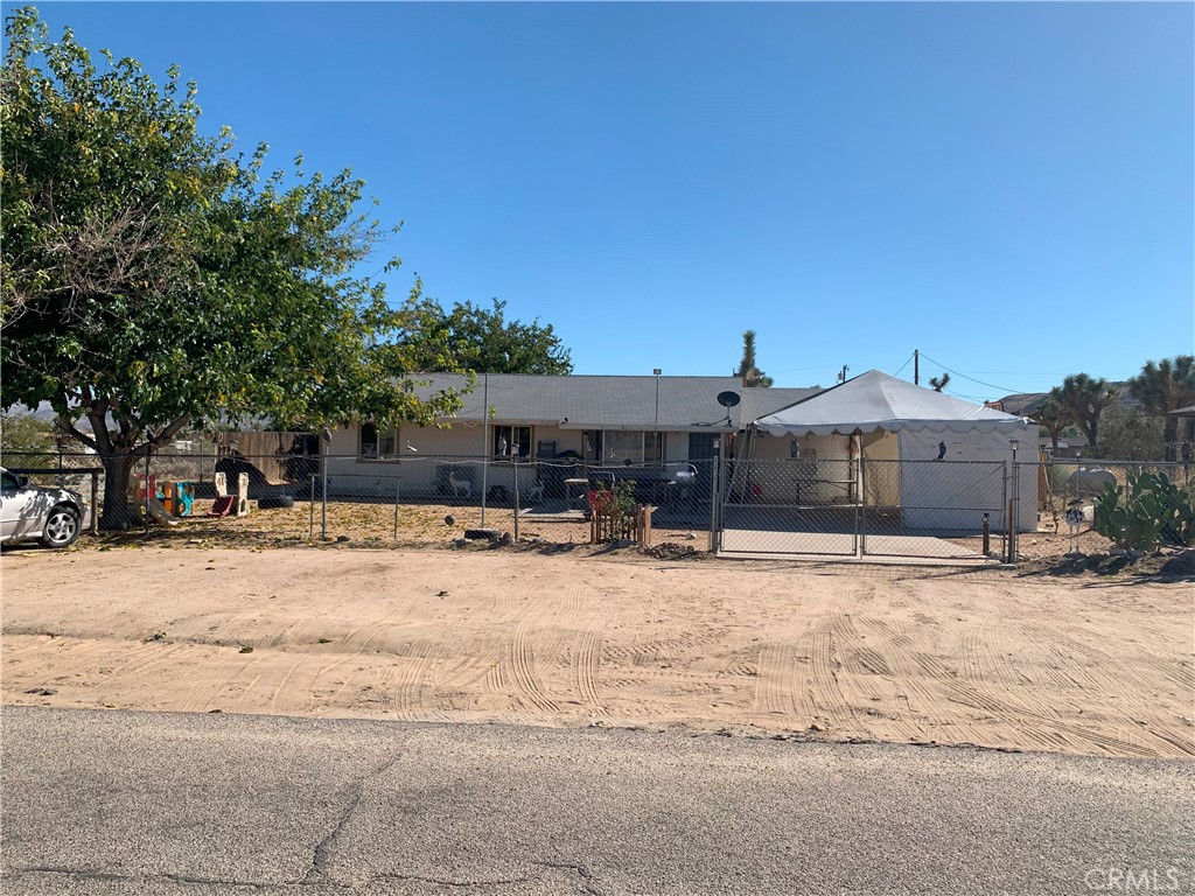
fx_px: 898
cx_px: 598
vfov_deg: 53.1
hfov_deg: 67.3
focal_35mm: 26
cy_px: 448
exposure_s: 1/2833
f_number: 1.8
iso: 25
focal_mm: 4.25
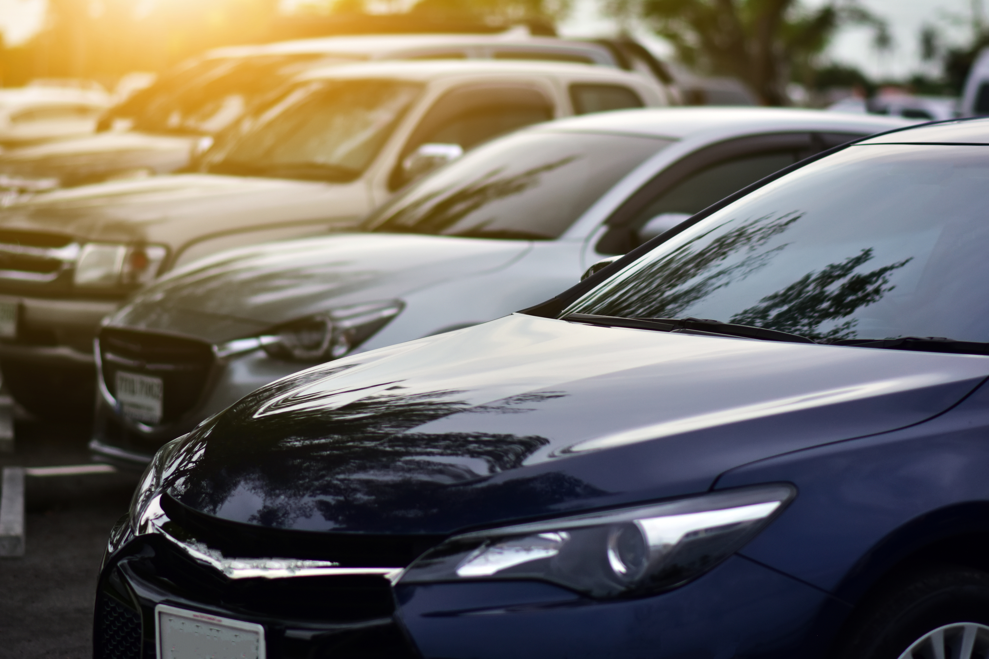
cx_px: 494
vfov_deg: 10.8
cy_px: 330
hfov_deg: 16.1
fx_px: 3502
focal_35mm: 128
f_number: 2.2
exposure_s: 1/2000
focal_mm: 85
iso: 500
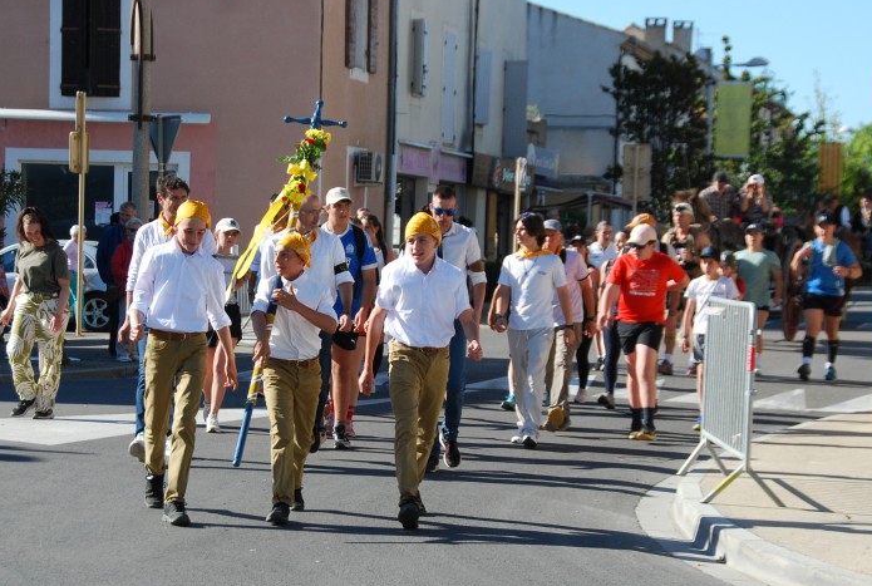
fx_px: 2622
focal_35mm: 108
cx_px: 358
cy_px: 322
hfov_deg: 18.9
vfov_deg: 12.7
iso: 400
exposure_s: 1/800
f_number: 7.1
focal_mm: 56
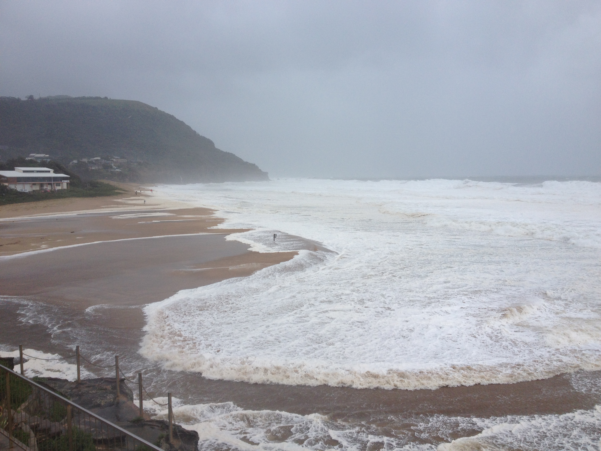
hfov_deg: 52.6
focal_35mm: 35
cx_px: 300
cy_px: 226
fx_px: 608
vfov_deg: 40.7
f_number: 2.4
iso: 50
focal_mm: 4.28
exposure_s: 1/951
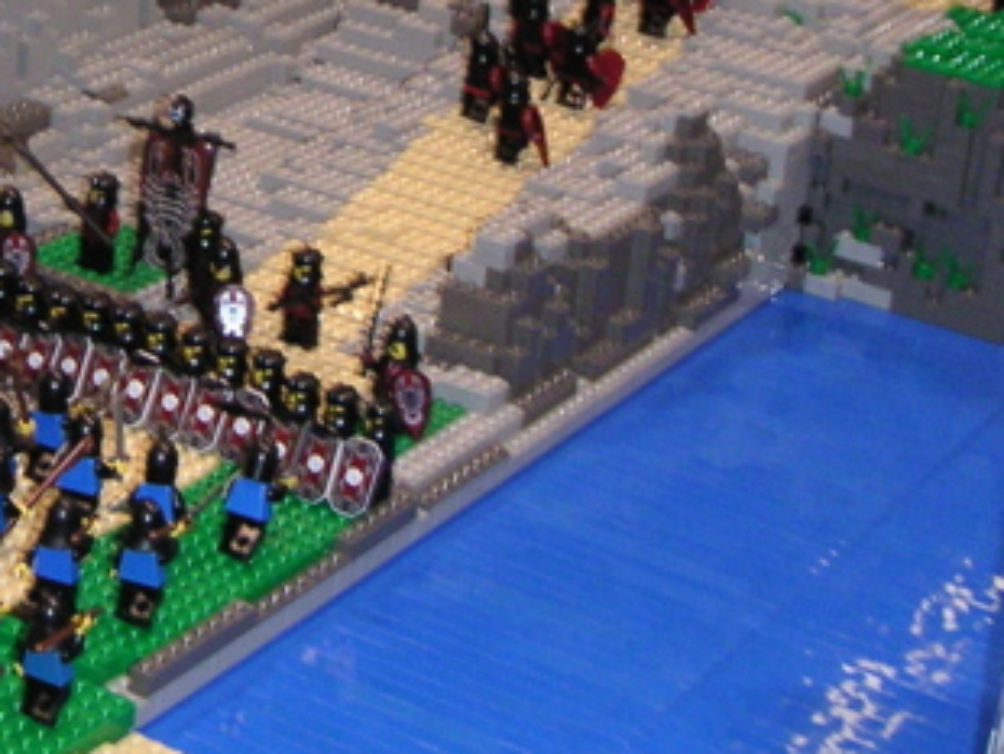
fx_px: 2845
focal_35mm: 98
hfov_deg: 19.6
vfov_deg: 15.0
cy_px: 149
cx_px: 74
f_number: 2.8
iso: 160
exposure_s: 1/45
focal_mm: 6
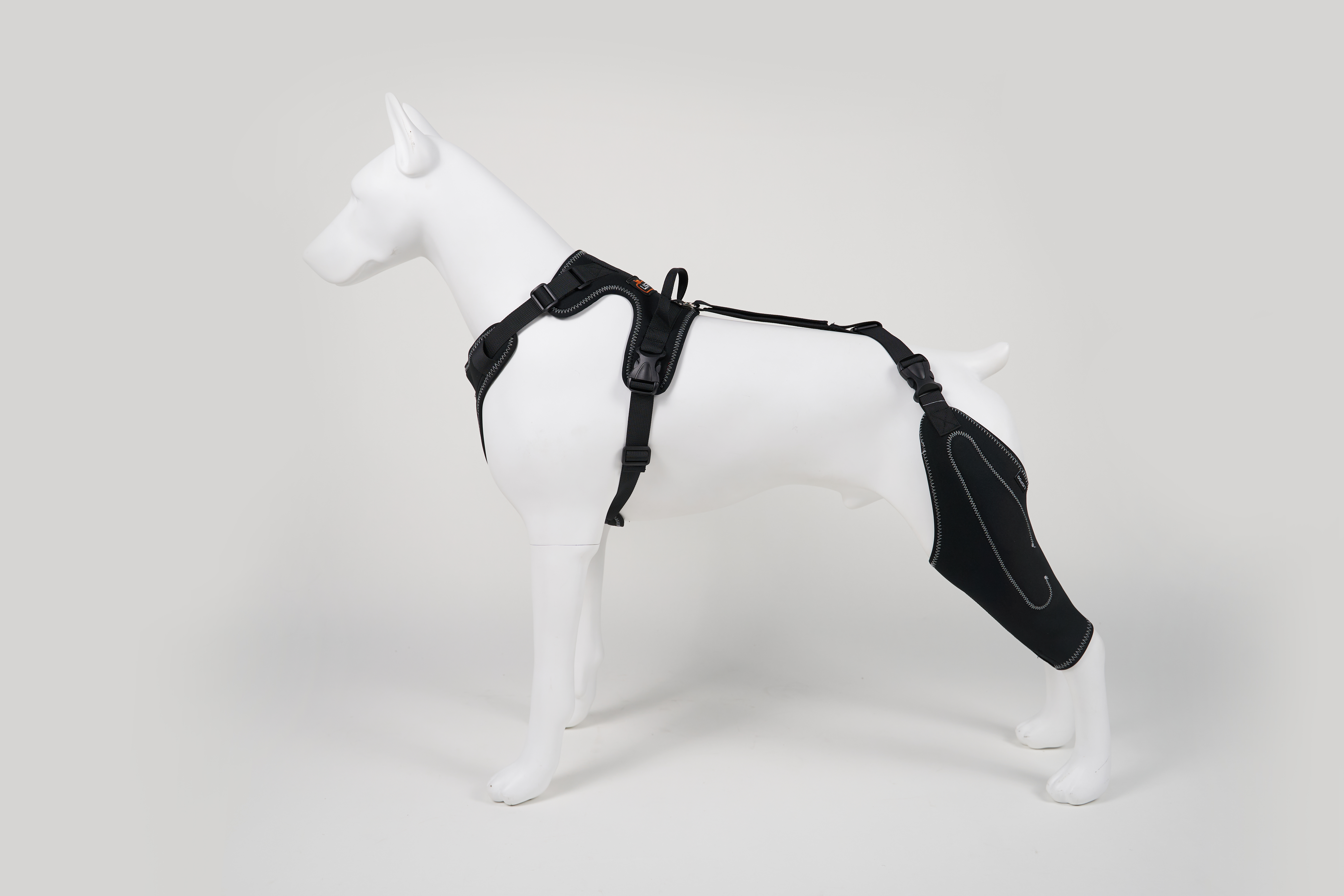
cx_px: 672
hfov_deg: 61.9
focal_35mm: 30
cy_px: 448
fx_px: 1120
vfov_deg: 43.6
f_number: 5
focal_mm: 30
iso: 100
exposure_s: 1/60
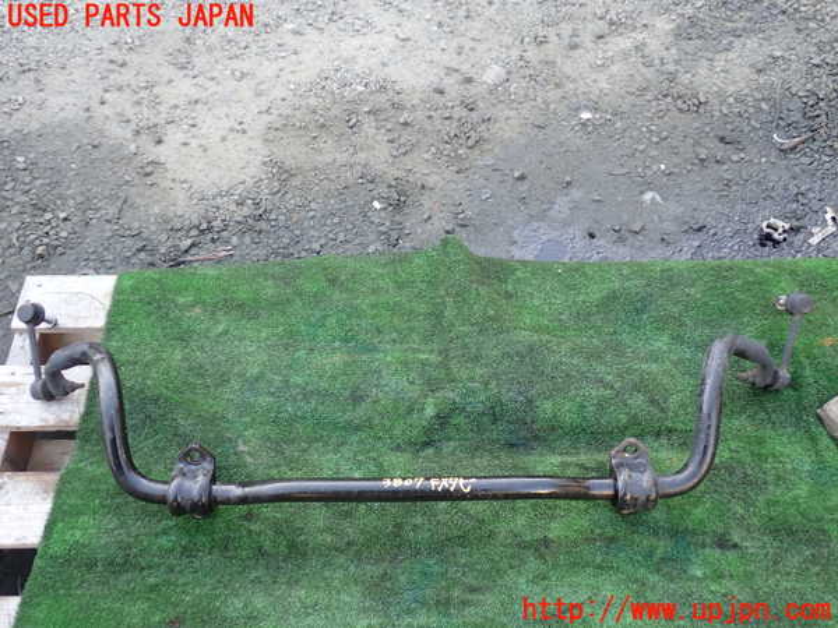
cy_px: 314
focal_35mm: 30
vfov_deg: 46.8
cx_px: 419
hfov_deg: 60.0
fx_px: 726
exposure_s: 1/60
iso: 100
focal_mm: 5.4
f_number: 2.3
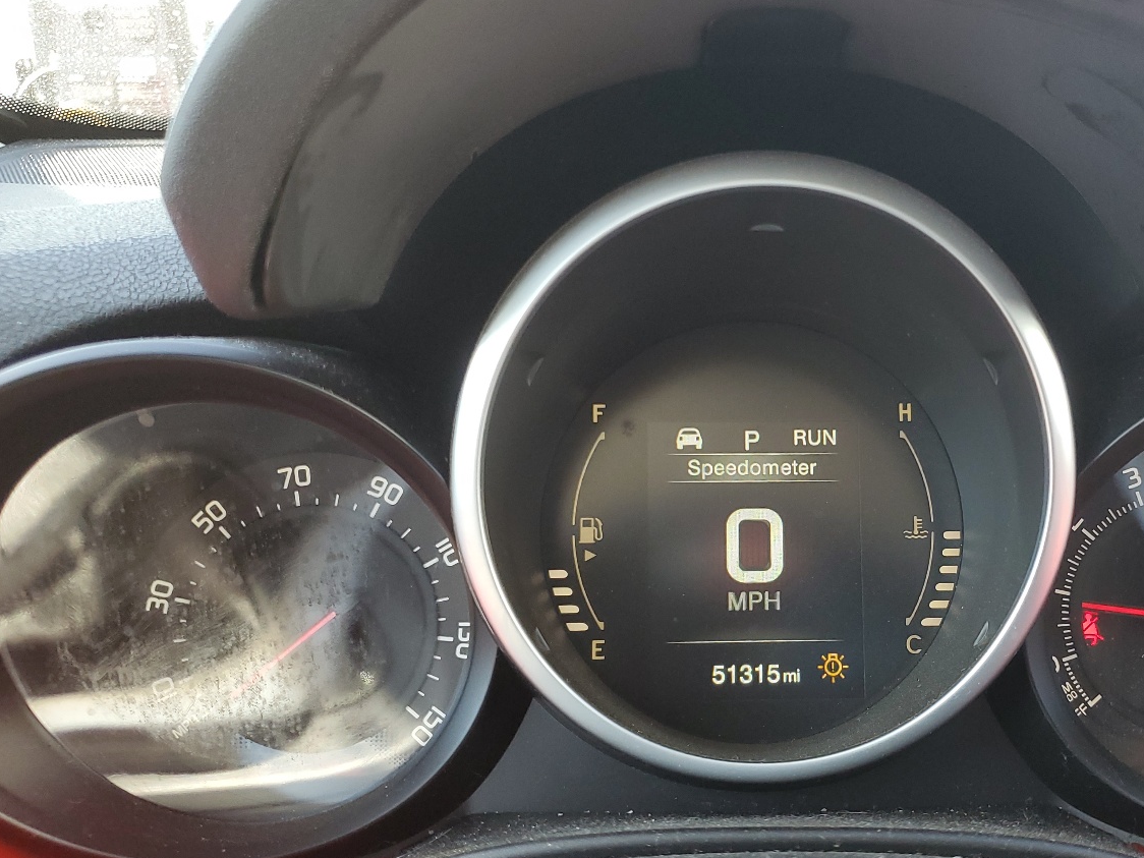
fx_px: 1223
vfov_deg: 38.6
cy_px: 491
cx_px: 776
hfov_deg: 49.2
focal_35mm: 37
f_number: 1.5
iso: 77
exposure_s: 1/120
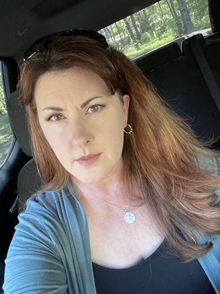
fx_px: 254
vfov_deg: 60.0
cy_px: 147
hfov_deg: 46.8
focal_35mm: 30
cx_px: 110
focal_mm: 2.71
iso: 320
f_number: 2.2
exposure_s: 1/60
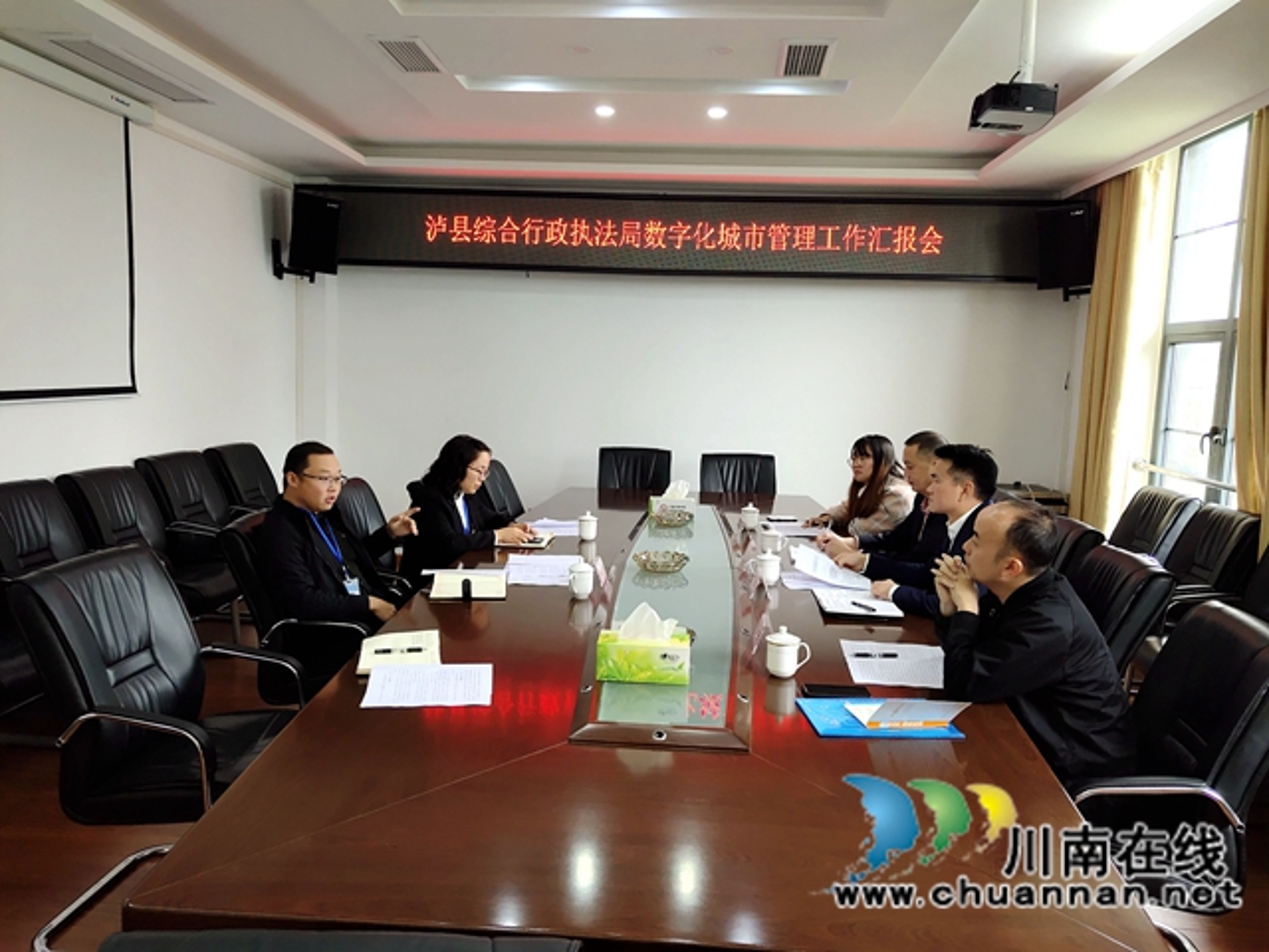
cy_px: 476
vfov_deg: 46.8
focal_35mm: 30
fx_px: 1100
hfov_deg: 60.0
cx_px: 634
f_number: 1.8
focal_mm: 4.35
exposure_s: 1/100
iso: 58
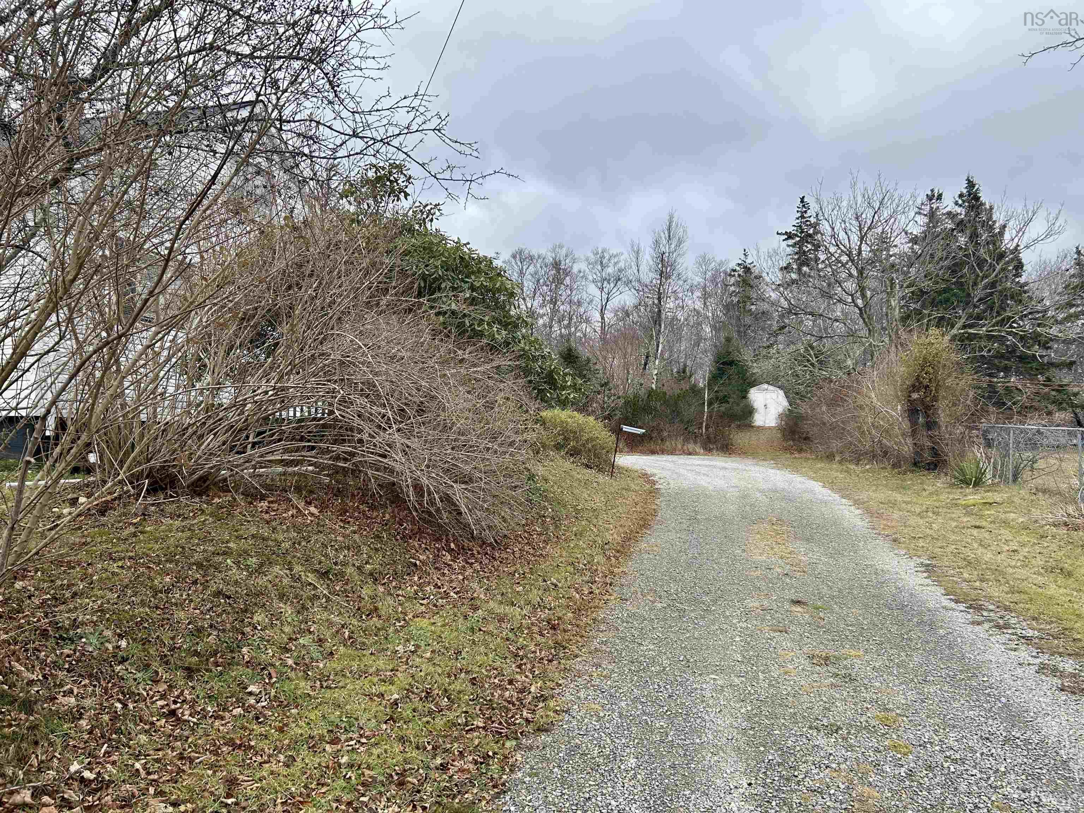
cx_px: 542
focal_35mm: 26
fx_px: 814
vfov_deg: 53.1
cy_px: 406
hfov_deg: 67.3
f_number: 1.5
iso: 50
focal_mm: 5.7
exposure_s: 1/1377
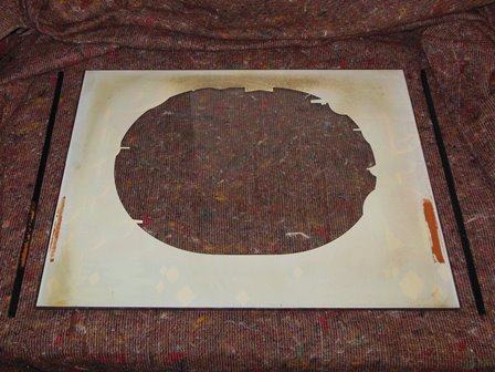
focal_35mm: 33
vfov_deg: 42.9
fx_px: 472
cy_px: 186
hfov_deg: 55.4
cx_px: 248
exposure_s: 1/30
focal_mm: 6
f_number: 3.5
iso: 200
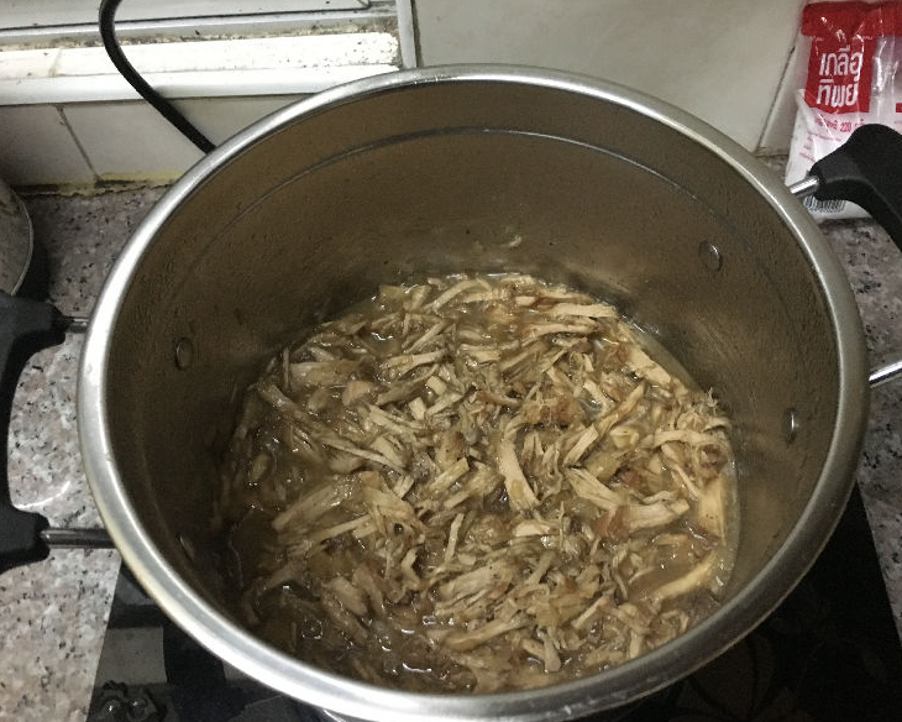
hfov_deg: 57.2
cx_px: 461
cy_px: 367
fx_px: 828
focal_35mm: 31
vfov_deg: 47.1
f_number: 2.2
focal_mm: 4.15
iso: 320
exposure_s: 1/17
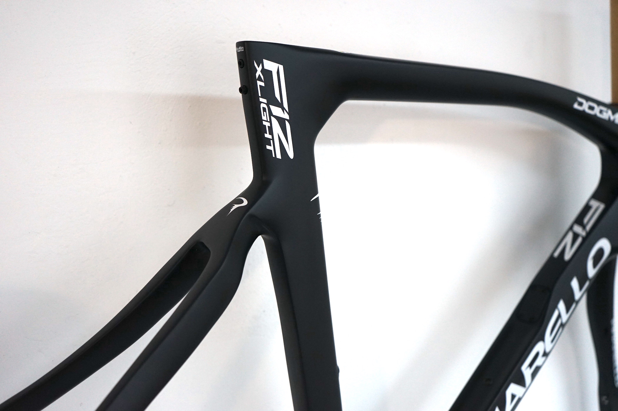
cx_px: 309
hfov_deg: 50.7
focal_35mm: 38
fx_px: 652
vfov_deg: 35.0
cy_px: 206
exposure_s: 1/160
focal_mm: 38
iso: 1600
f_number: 4
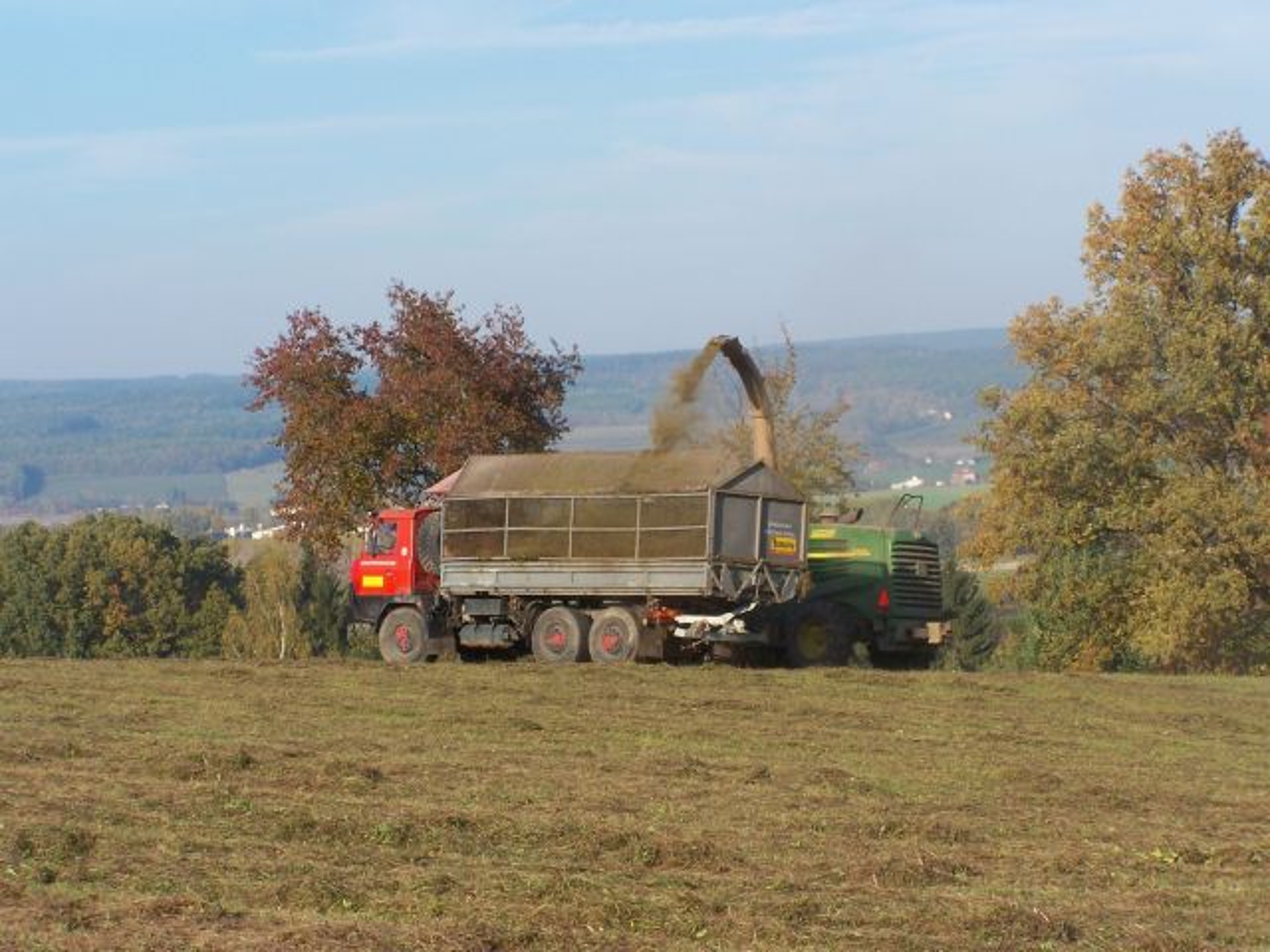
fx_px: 4293
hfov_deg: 16.8
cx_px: 635
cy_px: 476
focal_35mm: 117
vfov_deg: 12.7
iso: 80
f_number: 8
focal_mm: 19.4
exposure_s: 1/125
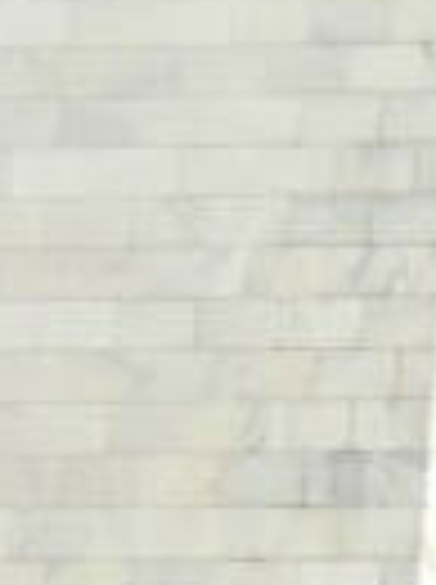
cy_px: 904
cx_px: 1775
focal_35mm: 237
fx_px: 3993
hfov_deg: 5.4
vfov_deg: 8.2
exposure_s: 1/820
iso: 160
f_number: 3.5
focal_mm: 5.4
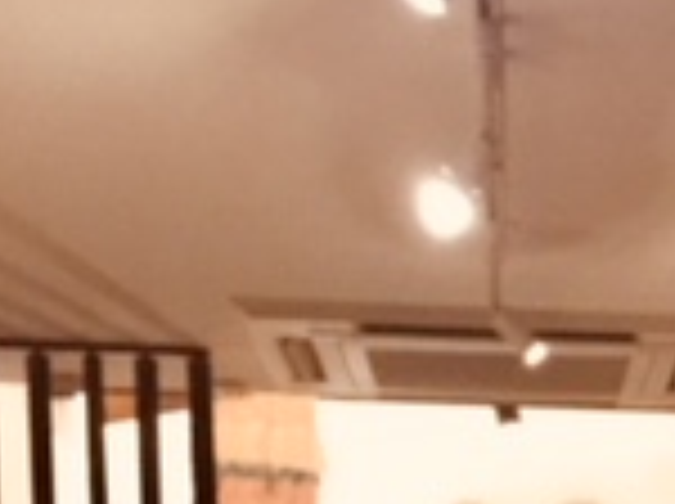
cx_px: 1035
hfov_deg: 14.7
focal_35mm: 124
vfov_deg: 10.9
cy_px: 986
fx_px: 2414
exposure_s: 1/4
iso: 160
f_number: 2.2
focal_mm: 4.15
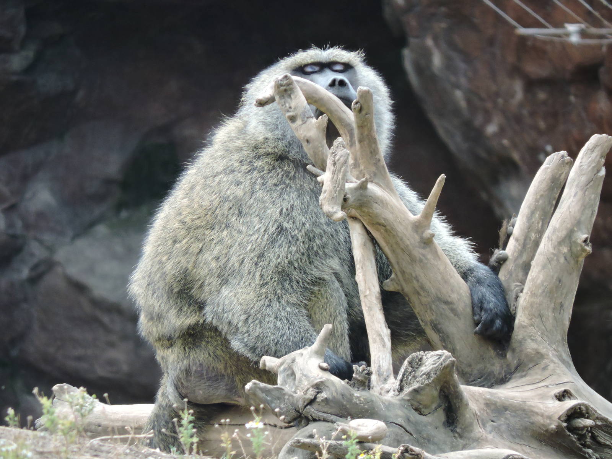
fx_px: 17680
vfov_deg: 1.5
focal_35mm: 1000
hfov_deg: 2.0
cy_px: 230
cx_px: 306
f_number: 5.9
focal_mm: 180
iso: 400
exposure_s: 1/250
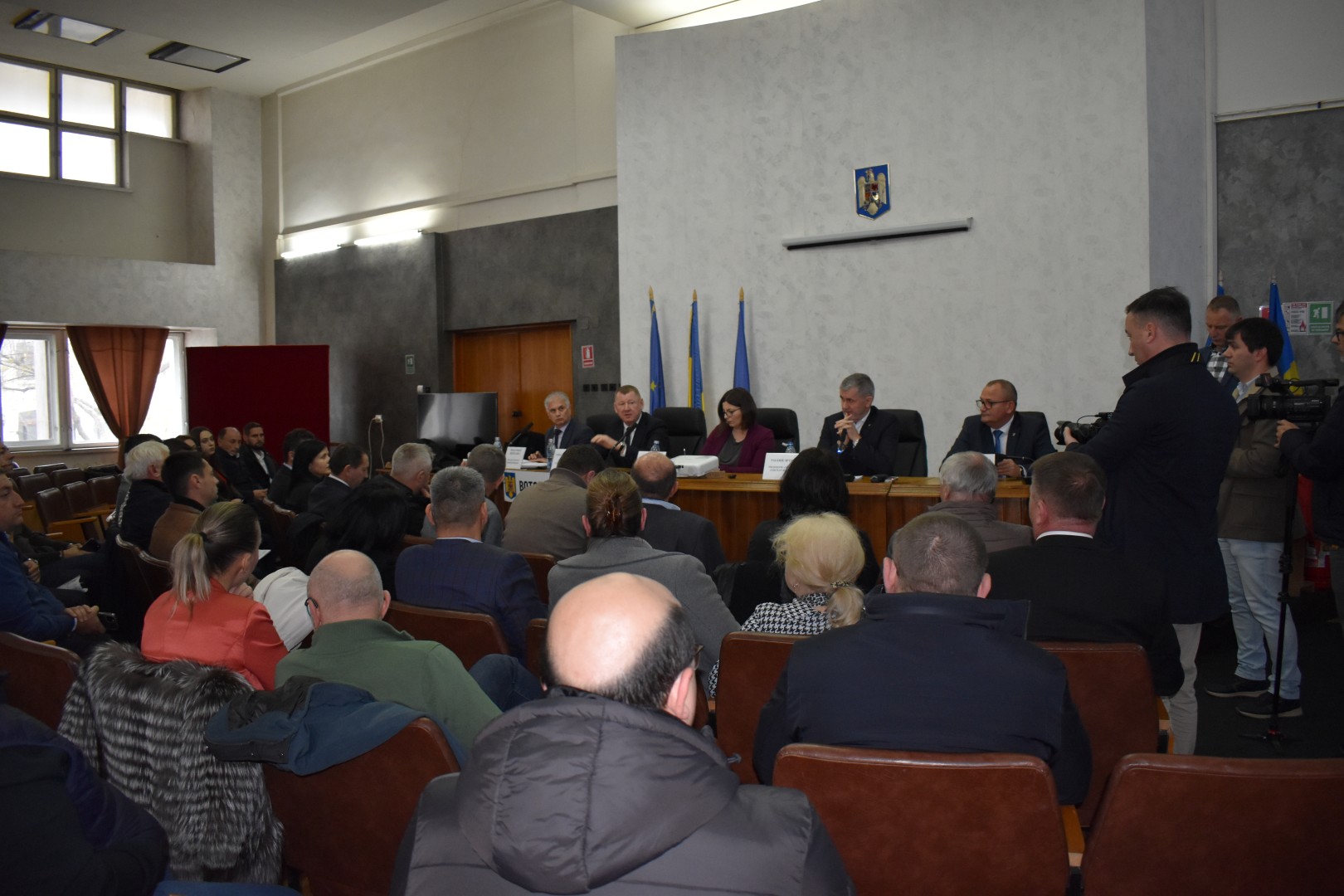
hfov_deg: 67.4
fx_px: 1008
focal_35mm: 27
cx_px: 672
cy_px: 448
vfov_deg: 47.9
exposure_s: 1/100
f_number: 3.5
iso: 1600
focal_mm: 18
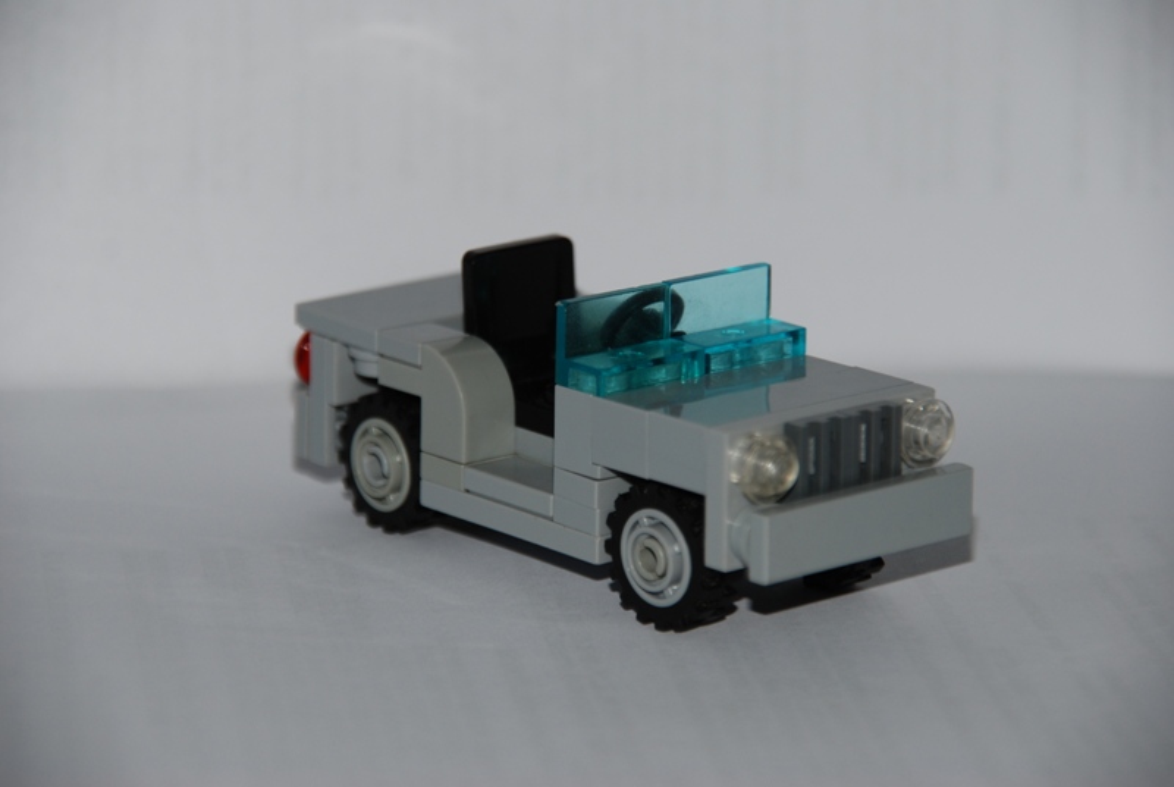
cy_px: 394
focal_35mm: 300
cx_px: 587
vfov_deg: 4.6
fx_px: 9798
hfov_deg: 6.9
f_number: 6.3
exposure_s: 1/60
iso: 200
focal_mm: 200
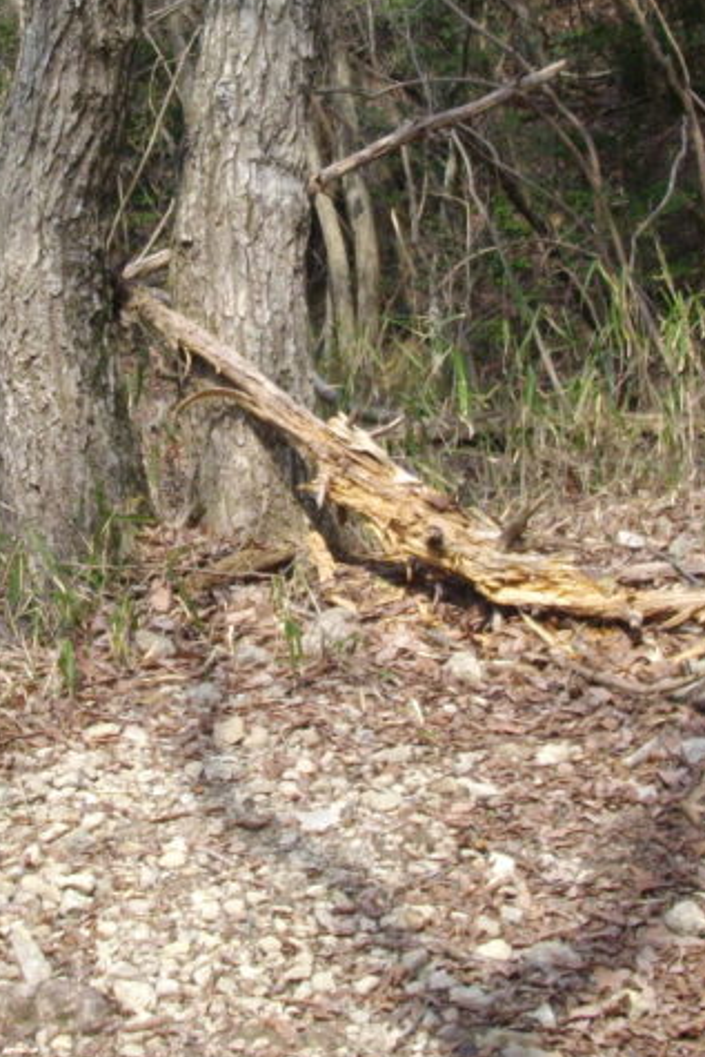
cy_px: 338
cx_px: 96
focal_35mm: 83
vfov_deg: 24.3
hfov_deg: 16.3
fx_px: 2436
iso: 100
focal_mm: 6.2
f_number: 5.6
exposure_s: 1/160
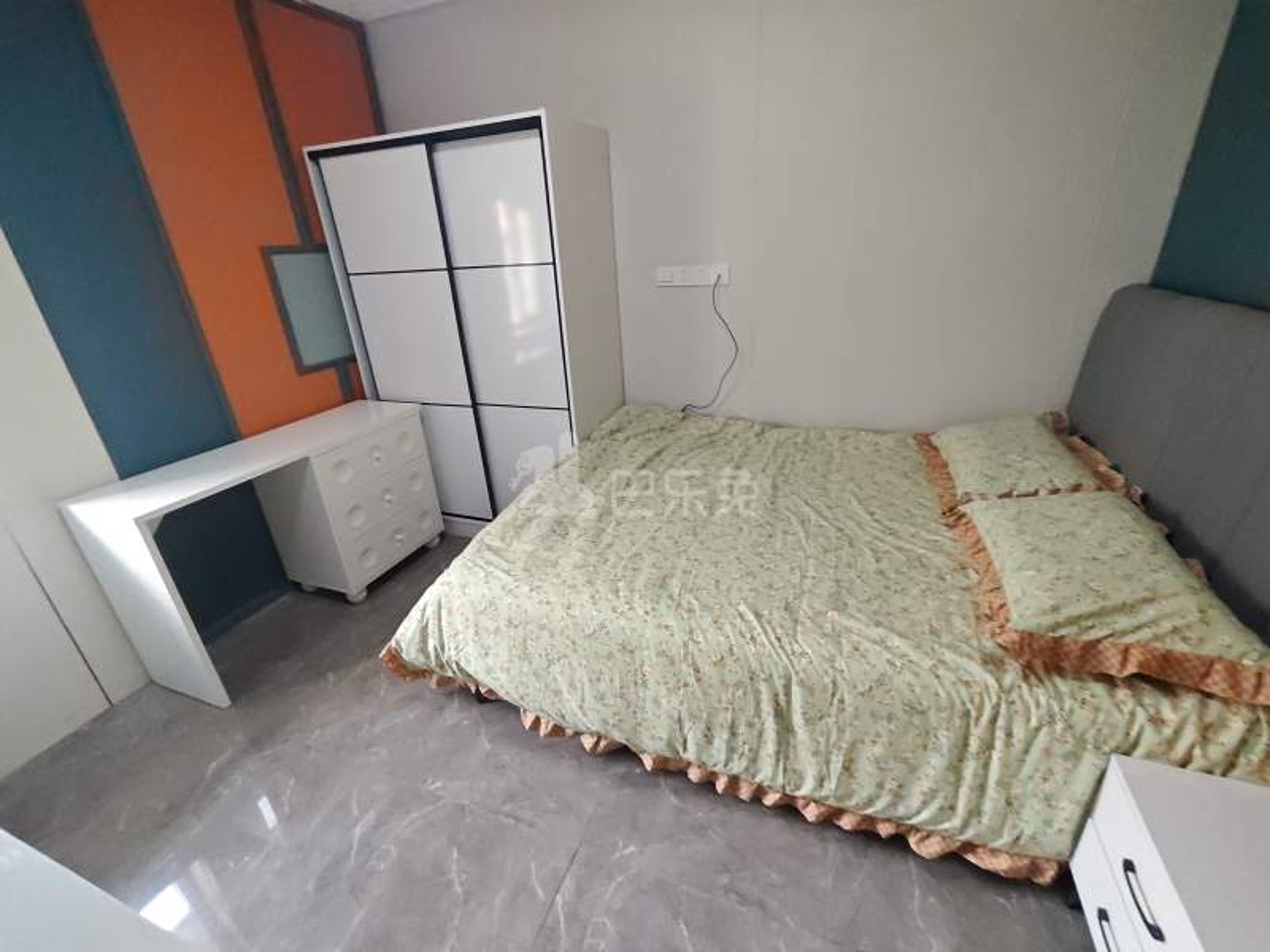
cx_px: 635
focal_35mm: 15
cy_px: 476
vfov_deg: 81.7
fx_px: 550
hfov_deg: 98.2
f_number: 2.2
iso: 400
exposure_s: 1/36.8
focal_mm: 1.91
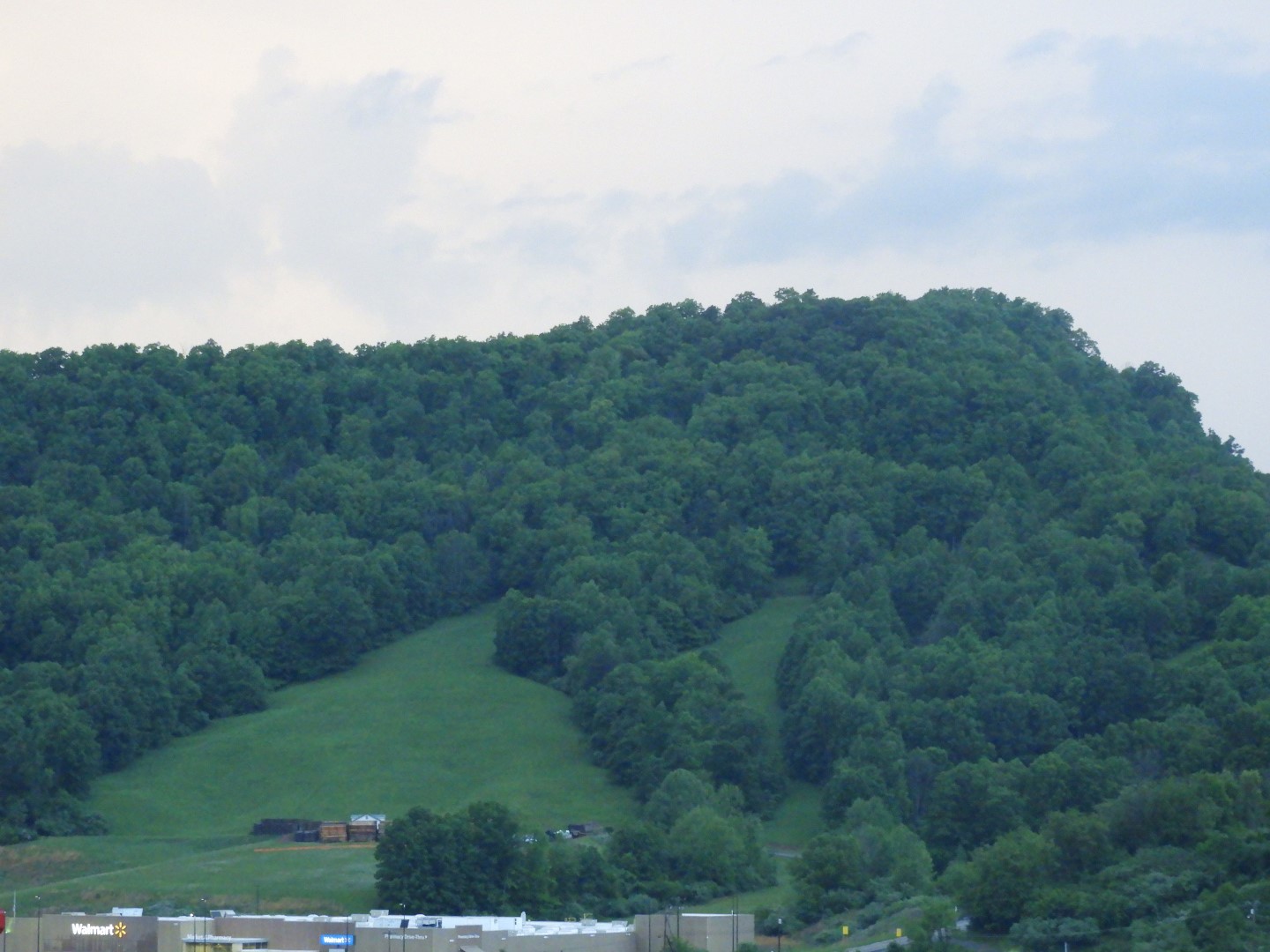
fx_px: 5503
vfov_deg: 9.9
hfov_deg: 13.2
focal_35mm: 150
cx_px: 635
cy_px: 476
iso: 1400
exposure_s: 1/60
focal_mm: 26.9
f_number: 5.2
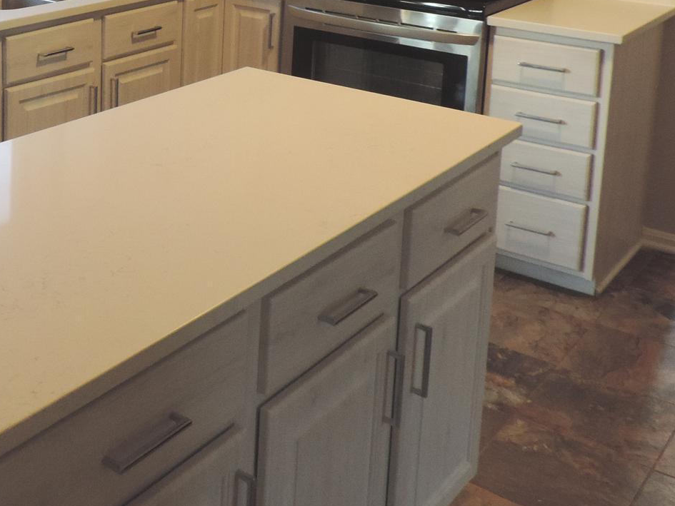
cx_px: 116
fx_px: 1014
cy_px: -16
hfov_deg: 35.4
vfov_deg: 26.4
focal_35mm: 52
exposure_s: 1/30
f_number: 3
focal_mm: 4.3
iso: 320
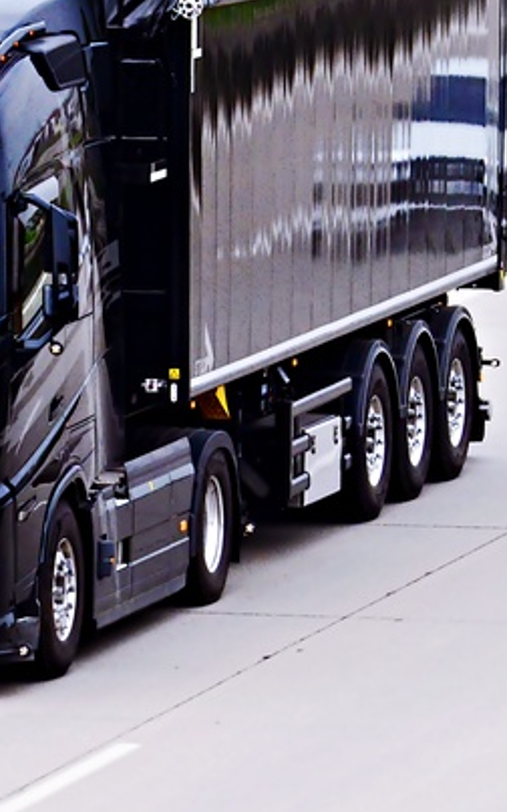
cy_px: 302
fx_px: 9370
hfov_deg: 3.1
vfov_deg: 5.0
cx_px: 34
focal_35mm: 424
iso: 800
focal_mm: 140
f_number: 9
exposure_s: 1/1250
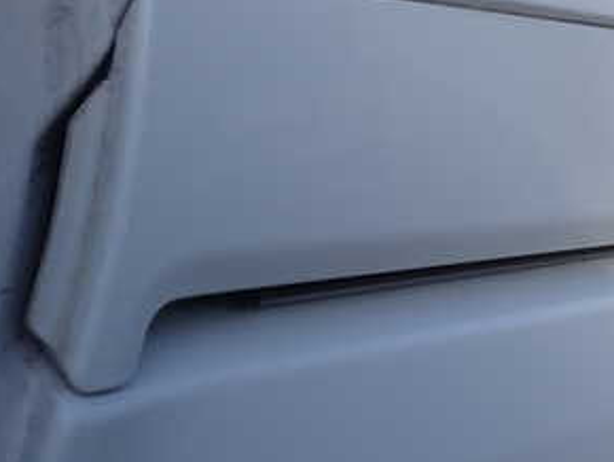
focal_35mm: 62
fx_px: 1101
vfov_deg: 23.4
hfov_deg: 29.0
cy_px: 100
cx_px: 625
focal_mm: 5.4
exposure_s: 1/800
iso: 100
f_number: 3.2
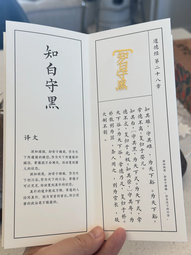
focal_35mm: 48
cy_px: 128
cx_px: 96
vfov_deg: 39.7
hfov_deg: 30.3
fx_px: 353
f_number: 1.78
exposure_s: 1/141
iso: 80
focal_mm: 6.86
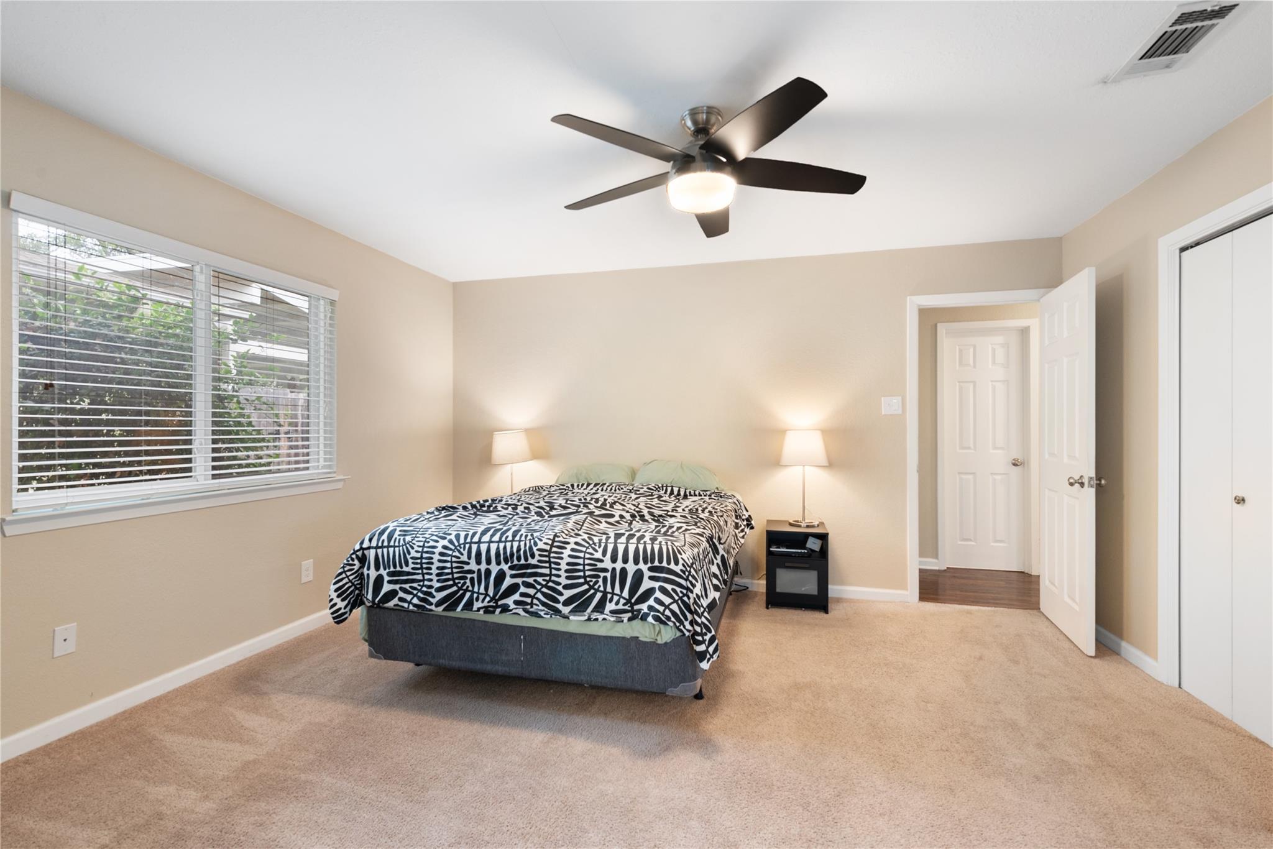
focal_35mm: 16
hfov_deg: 96.7
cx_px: 636
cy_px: 424
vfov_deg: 73.8
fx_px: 566
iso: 400
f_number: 8
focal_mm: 16
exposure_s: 1/1.25
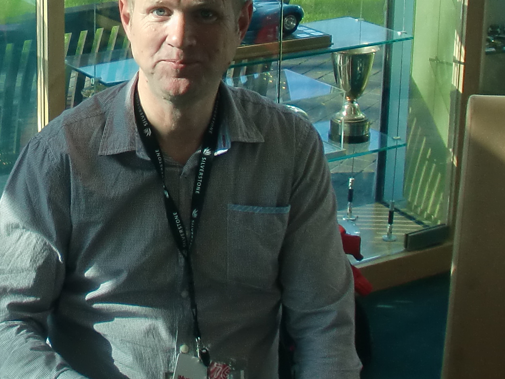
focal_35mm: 83
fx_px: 1211
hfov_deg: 22.6
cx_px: -9
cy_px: 15
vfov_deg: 17.4
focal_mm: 4.65
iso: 64
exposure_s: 1/320
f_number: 2.6
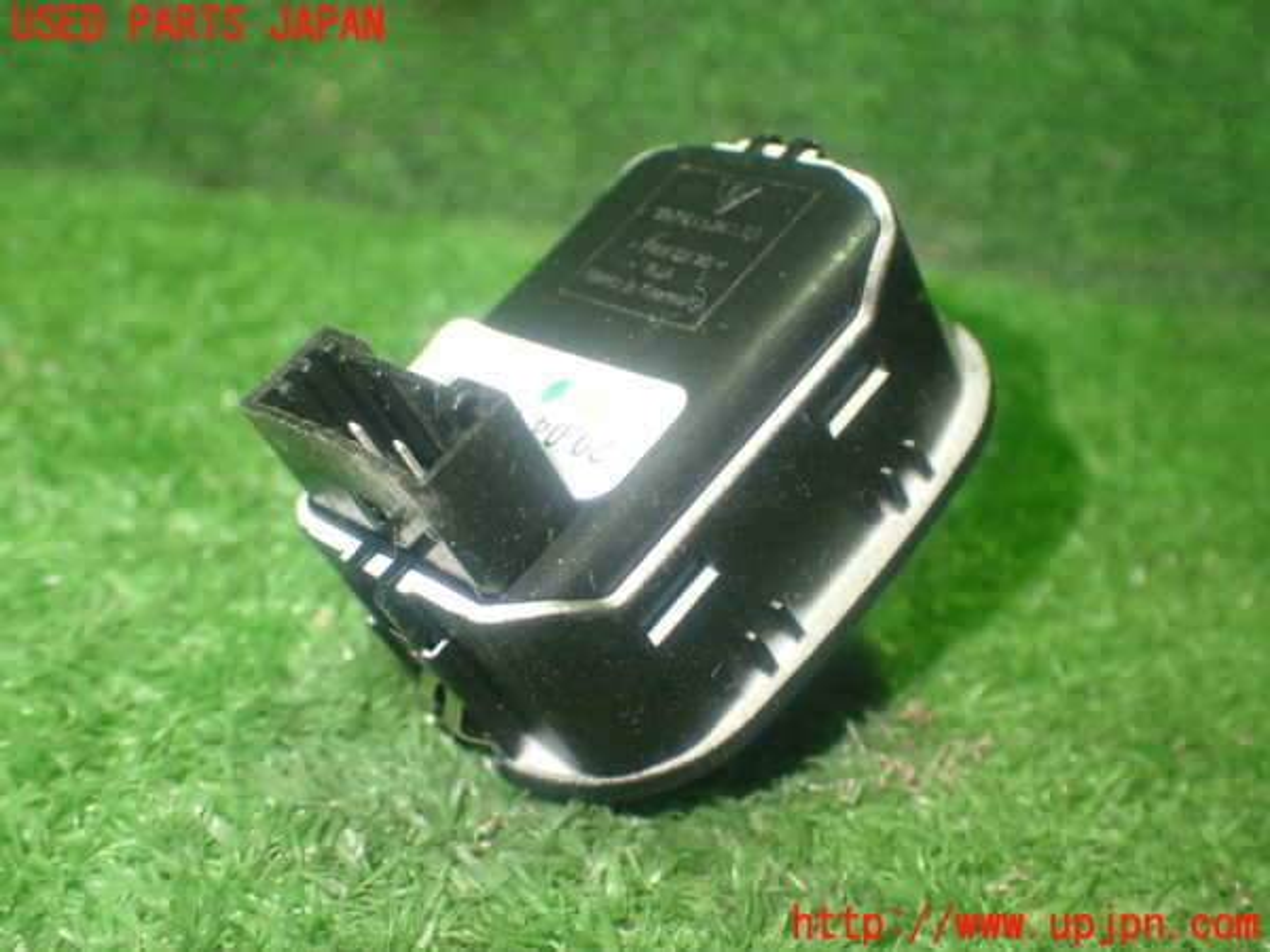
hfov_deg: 45.8
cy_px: 476
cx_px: 635
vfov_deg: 35.1
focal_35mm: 41
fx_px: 1504
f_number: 2.8
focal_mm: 7.31
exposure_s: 1/40
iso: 640
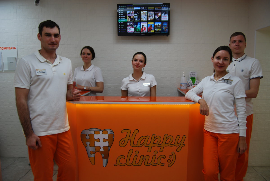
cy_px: 90
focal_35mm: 27
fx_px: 203
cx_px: 135
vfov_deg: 48.0
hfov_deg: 67.3
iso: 200
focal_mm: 18
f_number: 3.5
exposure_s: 1/50
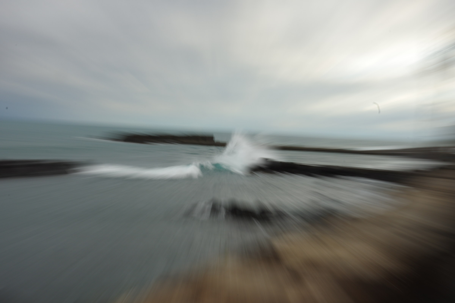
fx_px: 391
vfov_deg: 42.2
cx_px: 228
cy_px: 152
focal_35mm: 31
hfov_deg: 60.3
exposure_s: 1/5
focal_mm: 21
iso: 100
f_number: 29
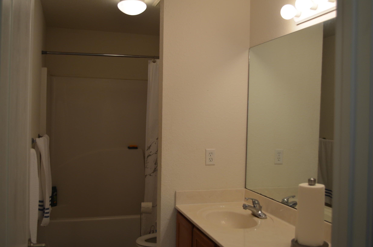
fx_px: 372
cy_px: 124
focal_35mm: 36
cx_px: 186
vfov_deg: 36.7
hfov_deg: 53.2
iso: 400
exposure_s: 1/60
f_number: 4
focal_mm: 24
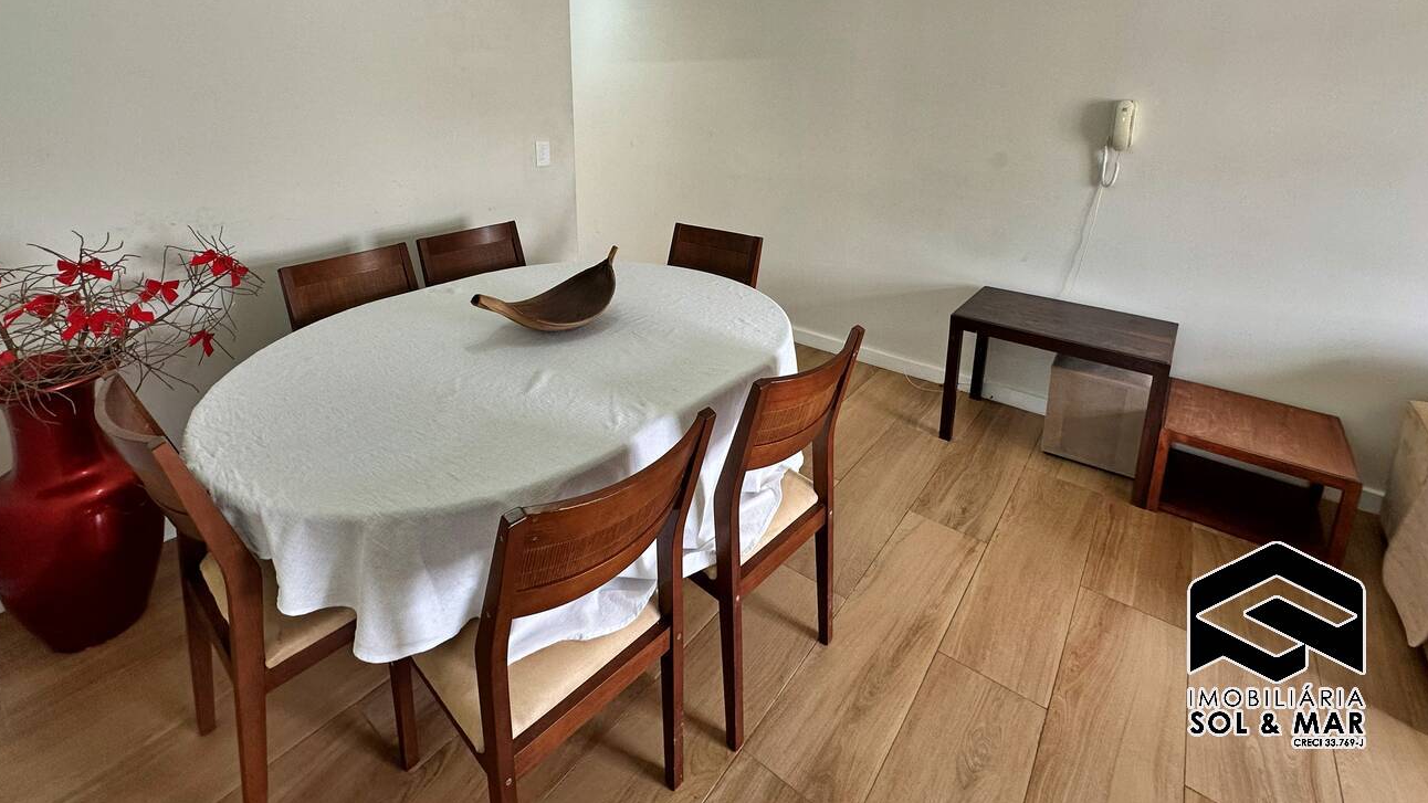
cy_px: 220
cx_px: 691
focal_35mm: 17
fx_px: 644
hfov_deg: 95.9
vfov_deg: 61.1
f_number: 2.2
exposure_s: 1/120
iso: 160
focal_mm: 2.22
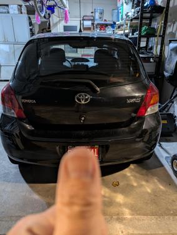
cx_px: 88
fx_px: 170
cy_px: 118
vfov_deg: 69.4
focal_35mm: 25
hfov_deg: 54.9
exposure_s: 1/15
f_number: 1.89
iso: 190
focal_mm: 5.43
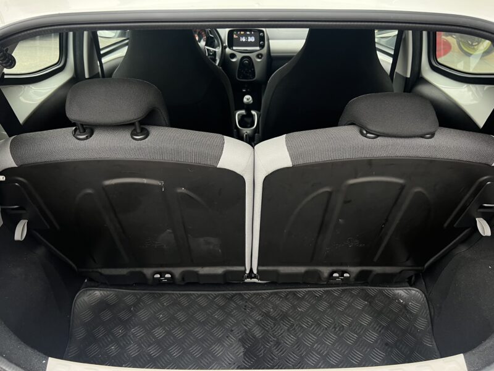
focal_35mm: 26
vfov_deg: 53.1
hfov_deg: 67.3
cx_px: 247
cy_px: 186
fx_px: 371
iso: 125
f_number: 1.5
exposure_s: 1/77
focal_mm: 5.7
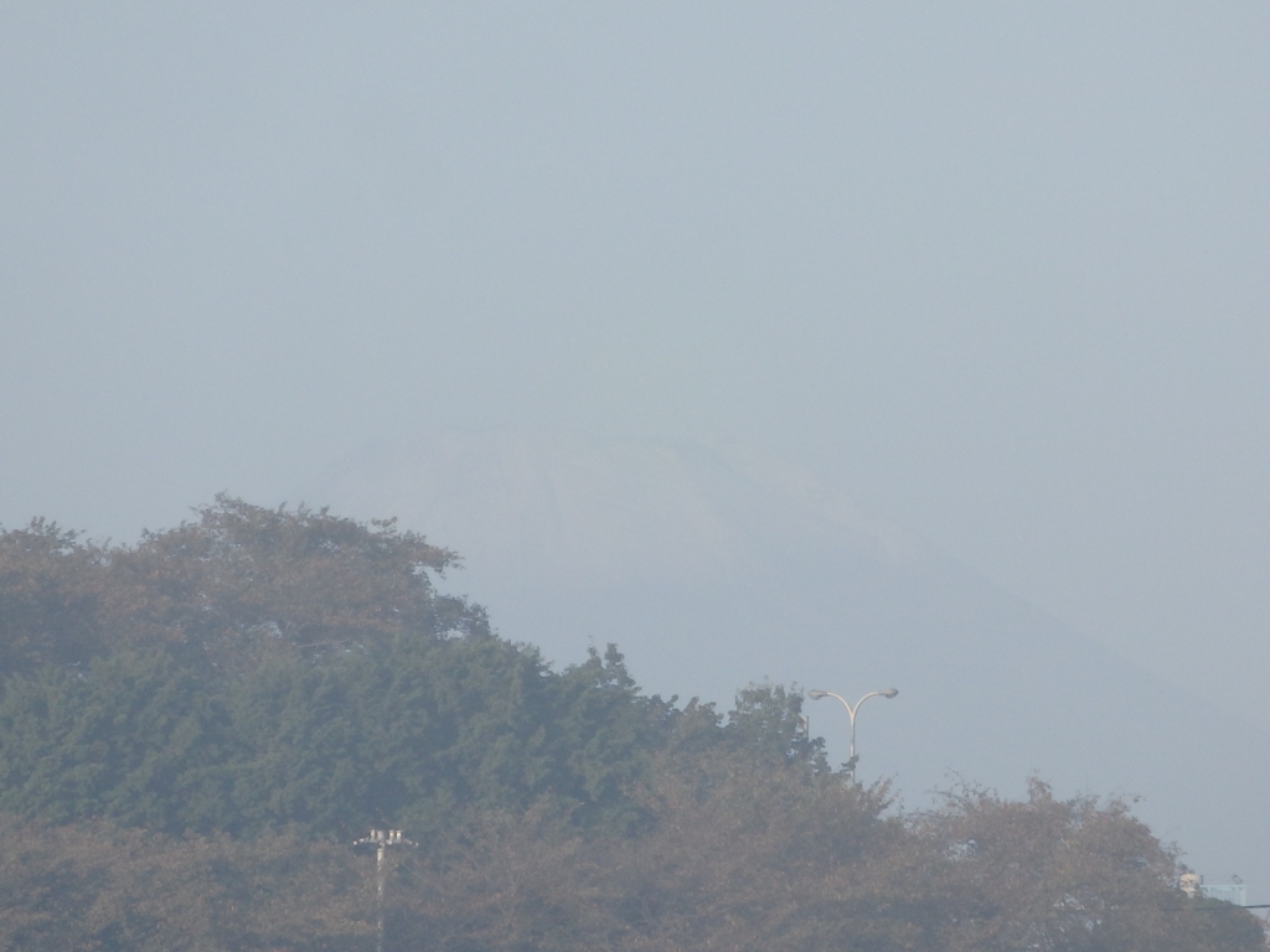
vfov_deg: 2.5
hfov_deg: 3.3
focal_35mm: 600
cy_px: 476
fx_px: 22013
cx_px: 635
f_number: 6.9
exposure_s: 1/250
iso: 125
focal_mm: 108
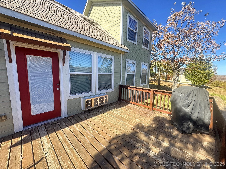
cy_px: 84
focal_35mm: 14
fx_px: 91
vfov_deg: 85.7
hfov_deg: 102.1
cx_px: 113
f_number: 2.2
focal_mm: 2.2
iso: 50
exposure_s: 1/657
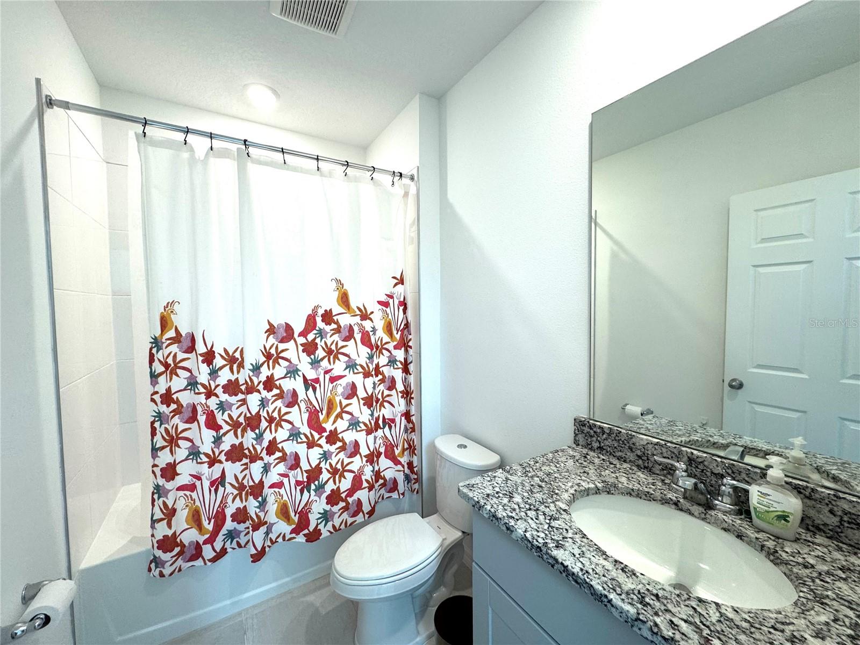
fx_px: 348
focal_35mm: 14
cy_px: 322
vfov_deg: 85.7
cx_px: 430
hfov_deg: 102.1
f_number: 2.2
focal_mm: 2.22
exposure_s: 1/120
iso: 125
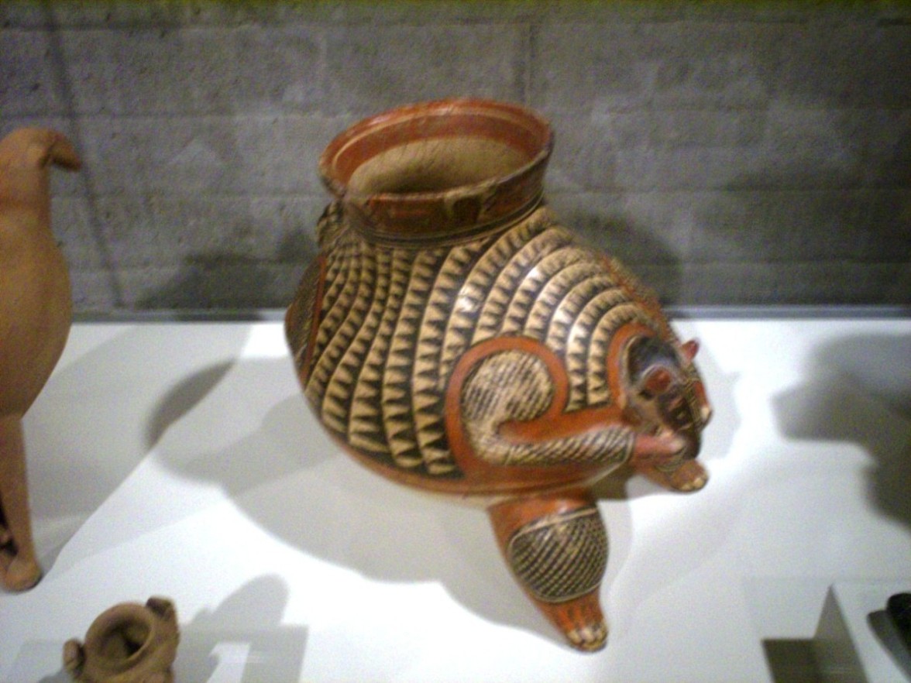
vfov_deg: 39.7
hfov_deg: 51.4
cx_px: 456
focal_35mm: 36
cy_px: 342
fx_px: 947
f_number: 4.5
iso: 200
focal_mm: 6
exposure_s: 1/5.66
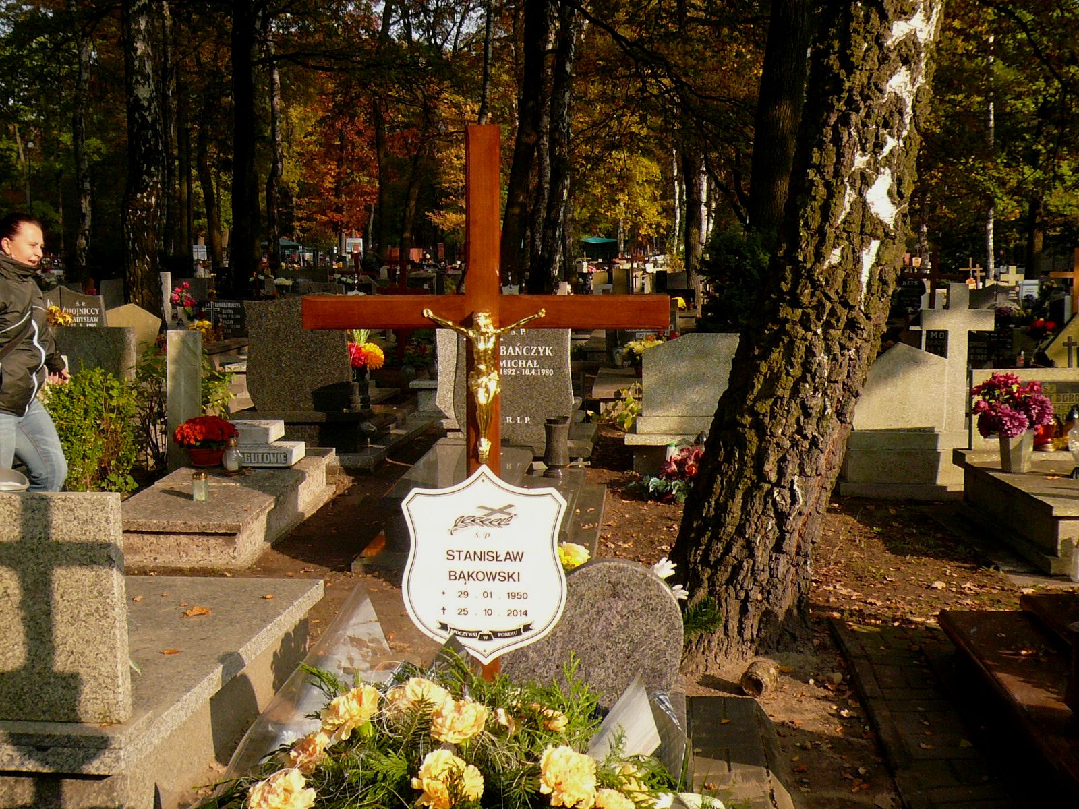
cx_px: 540
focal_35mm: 44
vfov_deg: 32.9
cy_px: 404
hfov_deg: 42.9
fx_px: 1372
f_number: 2.8
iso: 100
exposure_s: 1/640
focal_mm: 4.7
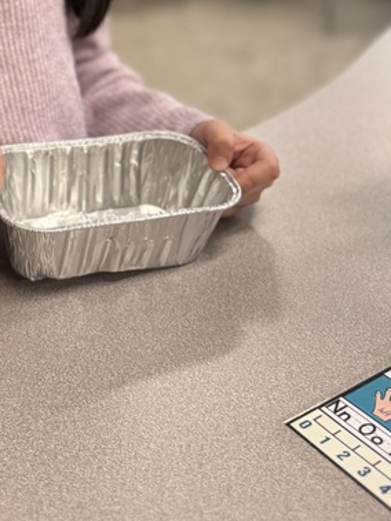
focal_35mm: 65
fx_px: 978
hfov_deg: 22.1
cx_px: 50
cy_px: -43
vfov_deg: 27.4
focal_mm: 6.76
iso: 320
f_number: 1.78
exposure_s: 1/60
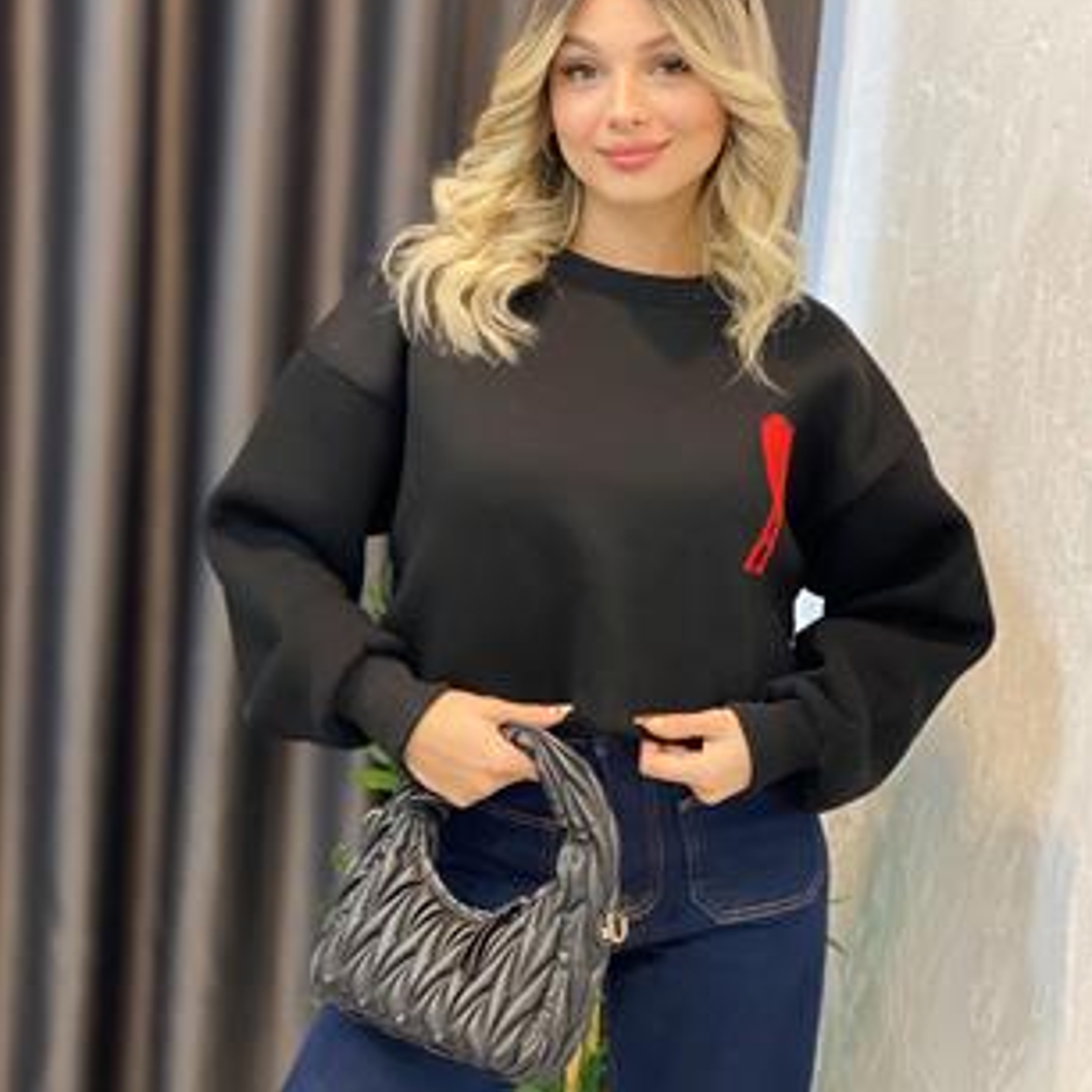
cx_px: 550
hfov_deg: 27.7
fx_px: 2213
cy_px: 523
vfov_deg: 27.7
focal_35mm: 62
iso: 160
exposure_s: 1/100
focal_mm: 6
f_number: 2
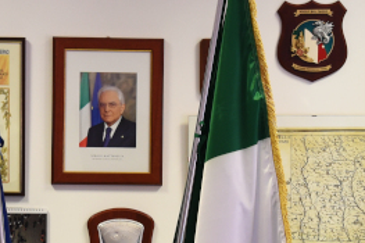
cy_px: 280
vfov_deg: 8.0
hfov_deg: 12.0
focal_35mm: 171
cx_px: 125
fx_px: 1733
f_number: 5.6
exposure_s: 1/60
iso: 1600
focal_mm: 50
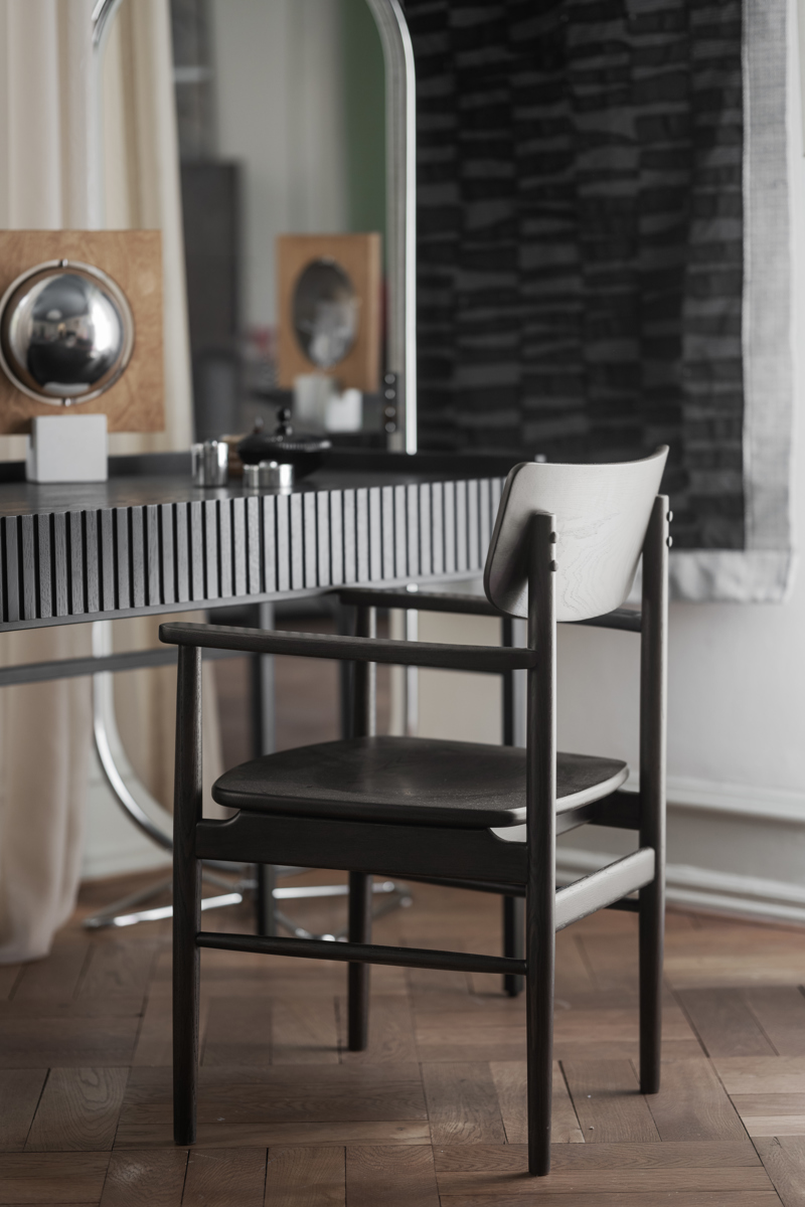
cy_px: 604
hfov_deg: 16.1
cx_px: 402
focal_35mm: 85
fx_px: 2851
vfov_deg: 23.9
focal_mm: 85
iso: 250
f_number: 1.8
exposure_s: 1/125
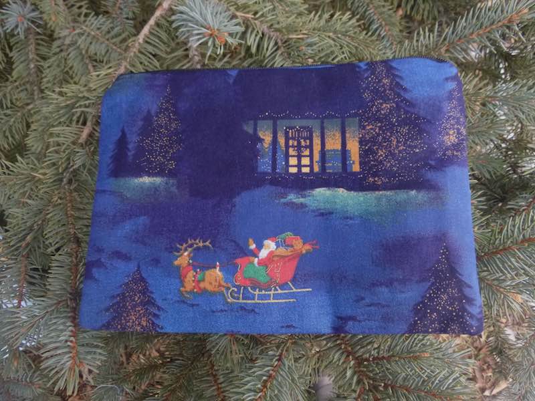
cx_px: 268
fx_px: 386
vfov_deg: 54.9
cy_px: 200
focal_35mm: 25
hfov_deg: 69.4
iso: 400
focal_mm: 4.5
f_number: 3.9
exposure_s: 1/50
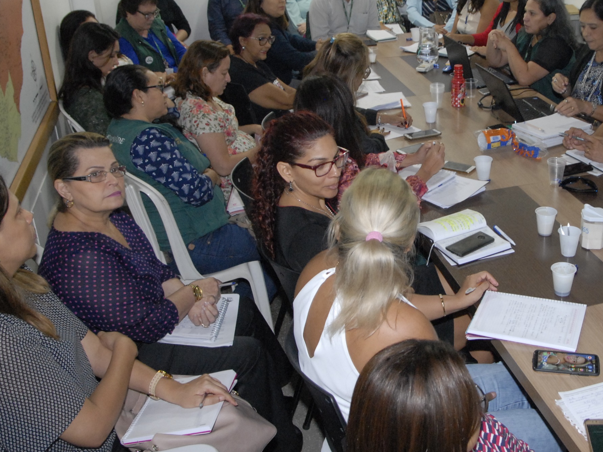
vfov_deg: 35.6
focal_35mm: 40
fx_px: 693
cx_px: 435
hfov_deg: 45.7
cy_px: 133
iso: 1000
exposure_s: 1/30
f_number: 4.5
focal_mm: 17
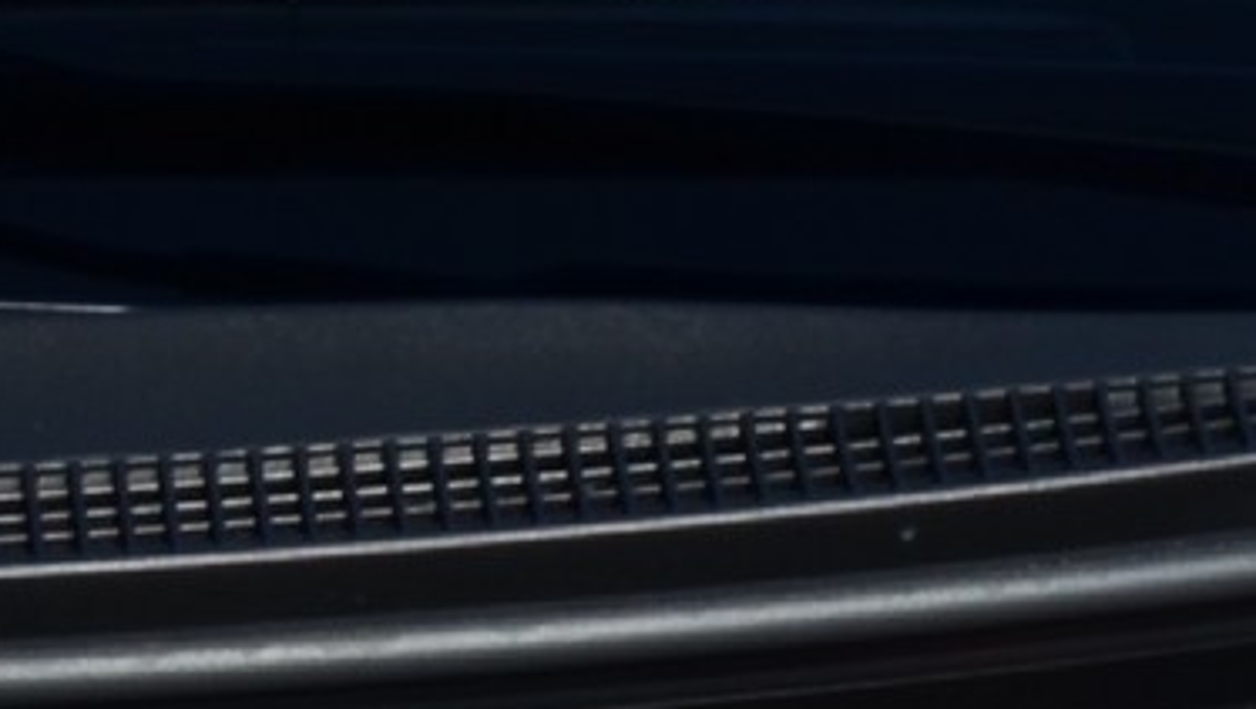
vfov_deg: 3.5
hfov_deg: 6.4
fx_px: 11165
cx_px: -551
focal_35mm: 335
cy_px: 2167
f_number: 11
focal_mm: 32
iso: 100
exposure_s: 1/160
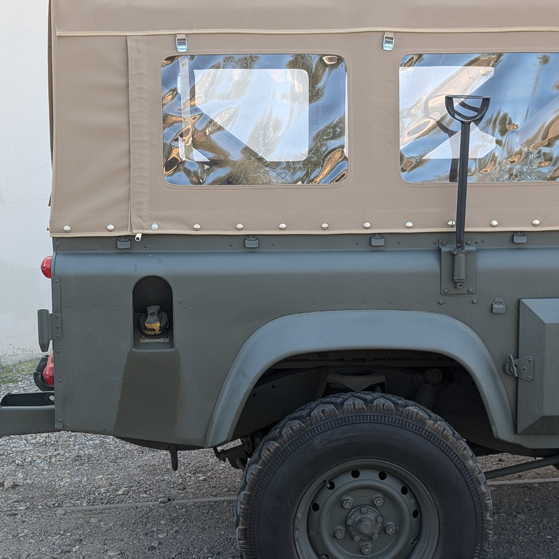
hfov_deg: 29.6
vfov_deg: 29.5
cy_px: 301
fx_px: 1060
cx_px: 281
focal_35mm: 58
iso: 22
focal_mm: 6.9
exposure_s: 1/87.5
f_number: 1.68
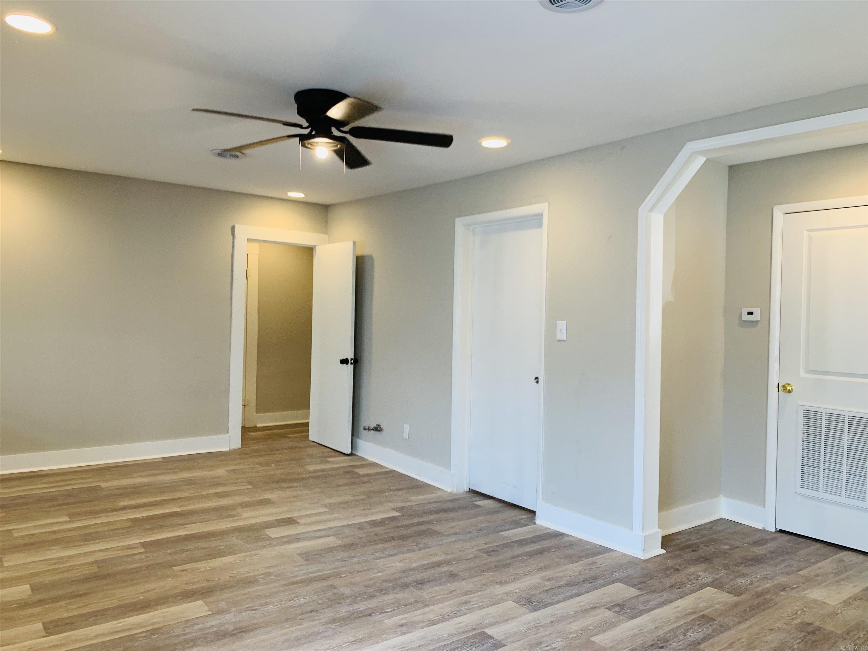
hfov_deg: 67.3
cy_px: 326
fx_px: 652
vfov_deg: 53.1
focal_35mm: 26
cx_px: 434
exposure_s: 1/60
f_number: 1.8
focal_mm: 4.25
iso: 64
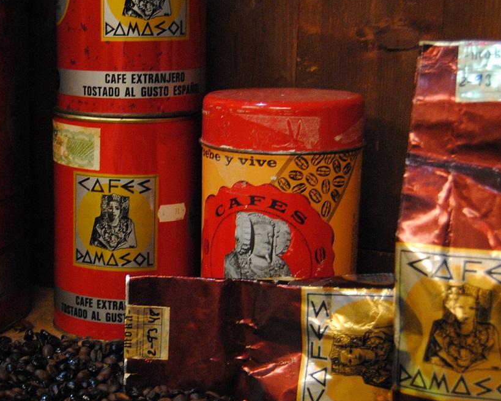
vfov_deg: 19.2
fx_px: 1186
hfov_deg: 23.3
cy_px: 232
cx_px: 67
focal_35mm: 80
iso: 1000
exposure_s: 1/30
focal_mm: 32
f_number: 4.5
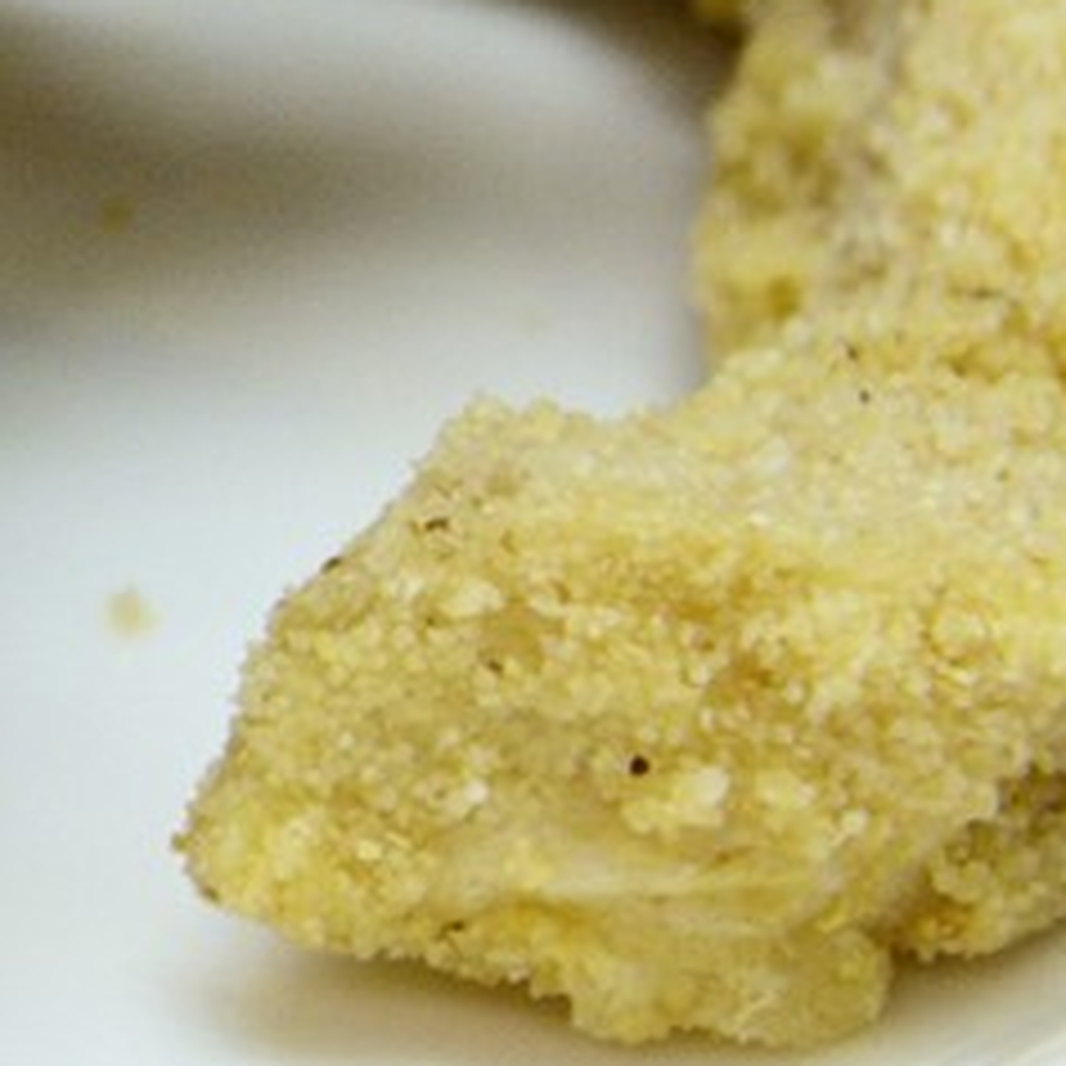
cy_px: -684
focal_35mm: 379
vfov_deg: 4.6
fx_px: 13205
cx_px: -2379
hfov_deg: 4.4
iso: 1600
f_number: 9
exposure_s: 1/60
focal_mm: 66
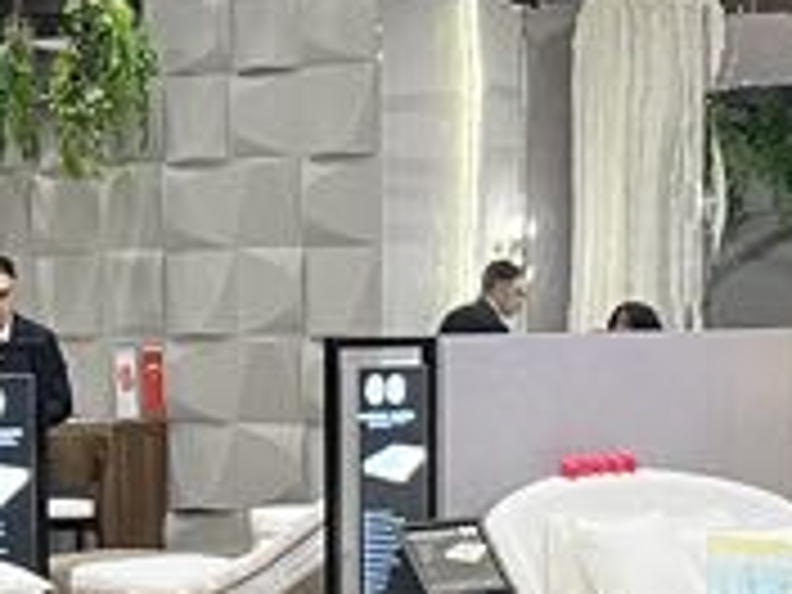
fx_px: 3386
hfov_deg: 13.2
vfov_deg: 10.0
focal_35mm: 148
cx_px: 4
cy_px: 441
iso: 80
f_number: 1.6
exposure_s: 1/50
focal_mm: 5.1
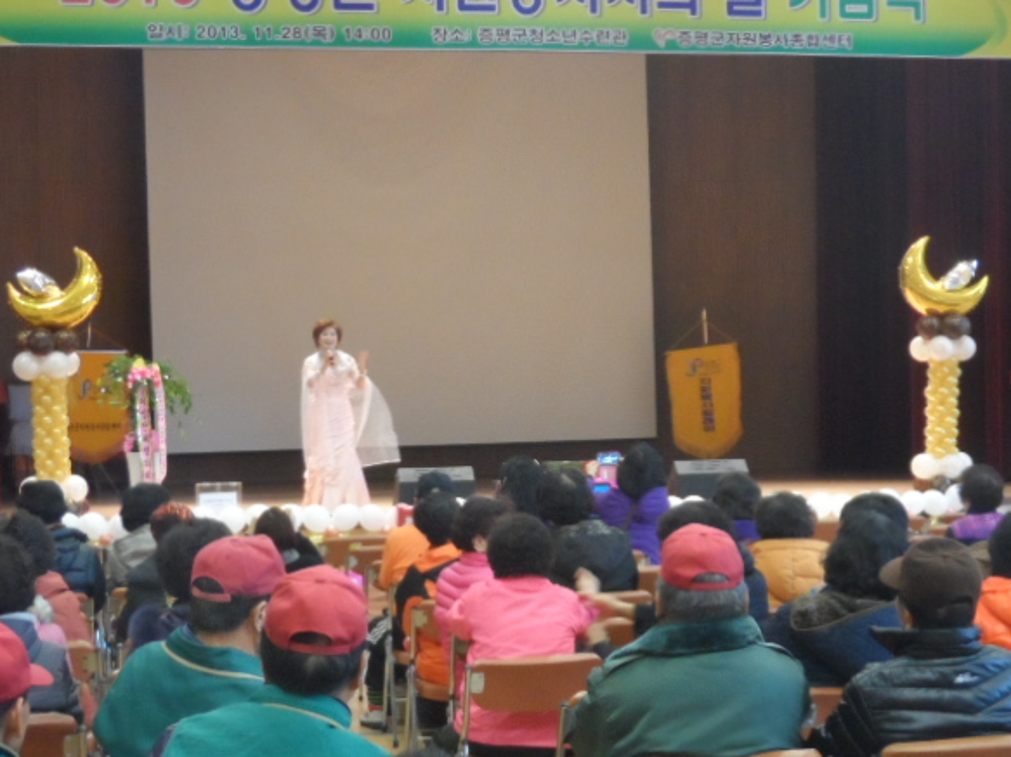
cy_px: 438
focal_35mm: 72
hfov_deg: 27.0
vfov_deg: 20.4
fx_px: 2102
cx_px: 508
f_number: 3.7
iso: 400
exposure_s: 1/20
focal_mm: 6.8
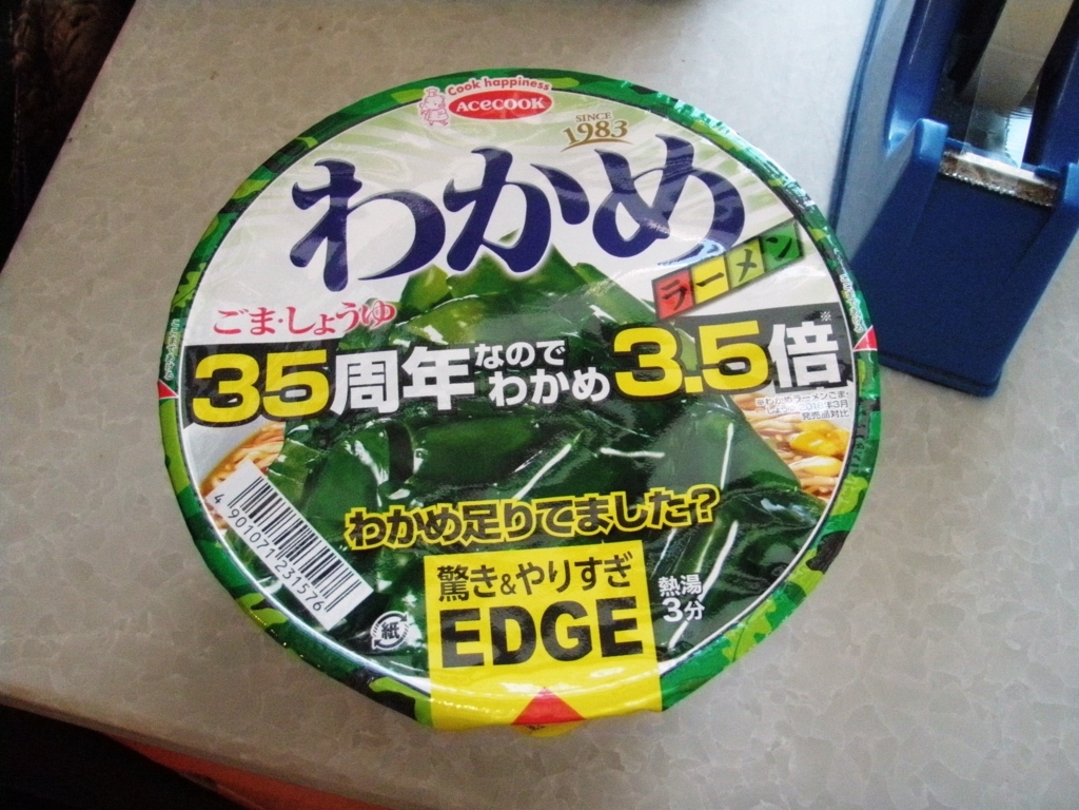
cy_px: 405
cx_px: 540
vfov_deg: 37.7
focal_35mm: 38
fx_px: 1184
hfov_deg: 49.0
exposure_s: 1/250
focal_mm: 6.7
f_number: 3.5
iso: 800
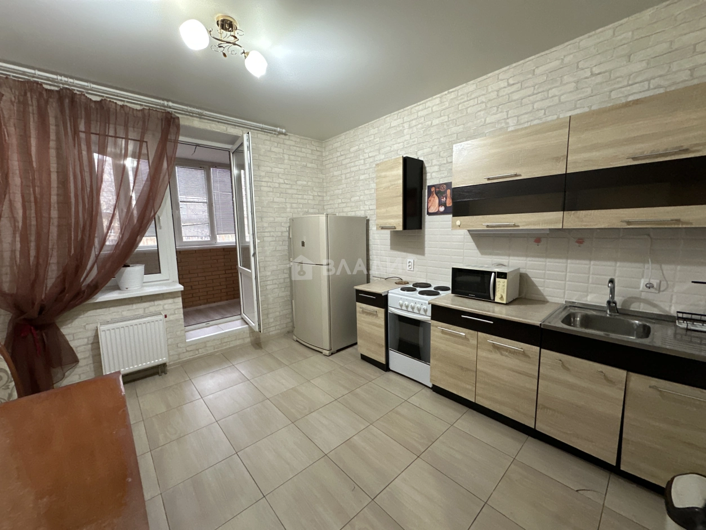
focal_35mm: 14
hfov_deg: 102.1
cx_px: 353
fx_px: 286
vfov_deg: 85.7
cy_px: 265
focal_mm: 2.22
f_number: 2.2
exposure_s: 1/50
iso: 320
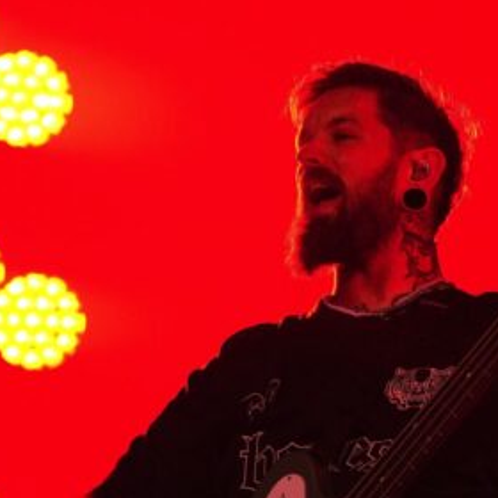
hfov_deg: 6.6
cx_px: 377
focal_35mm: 266
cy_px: 249
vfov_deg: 6.6
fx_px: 4330
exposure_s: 1/160
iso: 1600
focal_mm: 76
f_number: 5
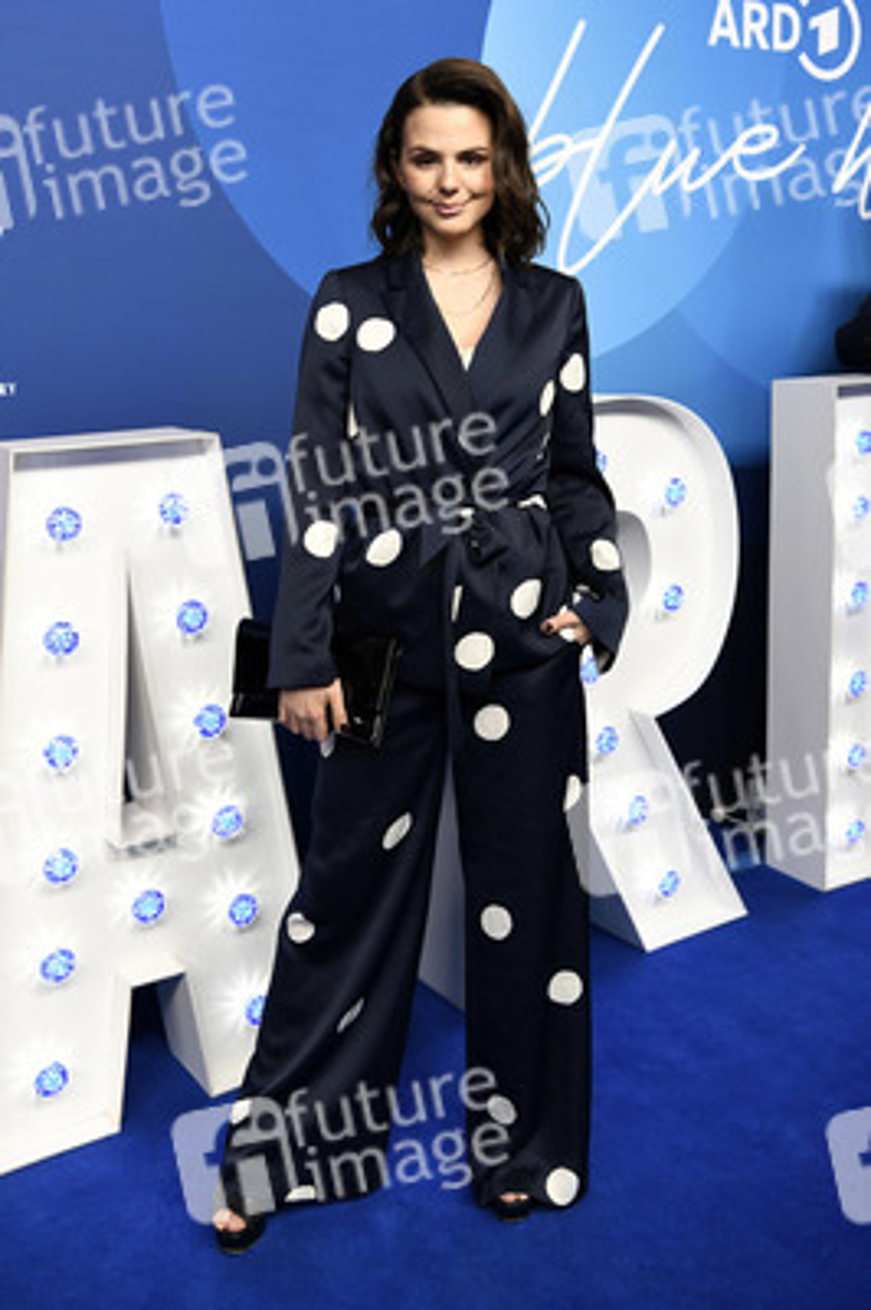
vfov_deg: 55.8
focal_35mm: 34
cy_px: 655
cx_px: 436
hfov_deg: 38.8
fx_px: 1236
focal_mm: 34
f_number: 4
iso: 800
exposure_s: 1/250
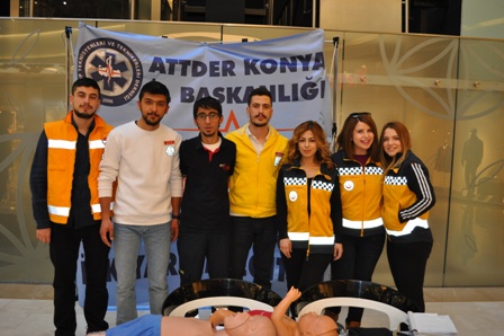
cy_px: 168
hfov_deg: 62.0
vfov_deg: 43.5
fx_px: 420
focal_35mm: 30
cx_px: 252
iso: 800
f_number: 3.8
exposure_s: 1/60
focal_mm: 20
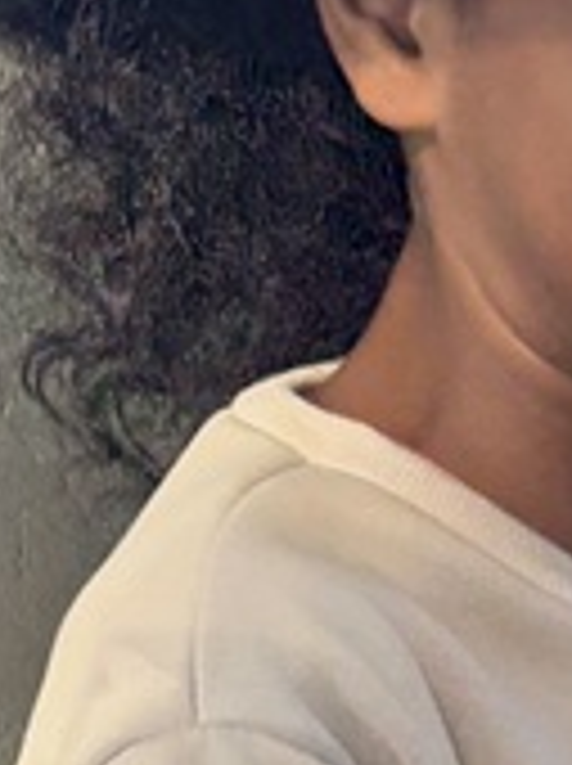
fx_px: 3468
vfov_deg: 12.5
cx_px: 1333
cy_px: 626
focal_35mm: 157
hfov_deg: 8.6
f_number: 1.6
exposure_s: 1/122
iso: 100
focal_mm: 5.96
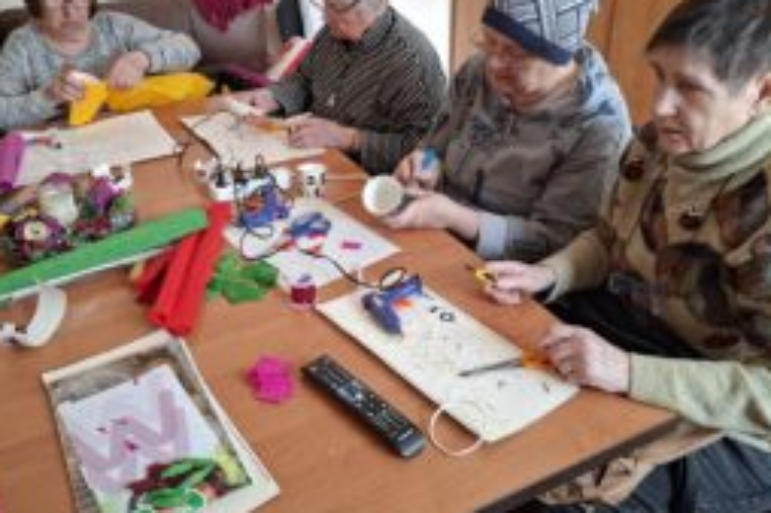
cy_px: 184
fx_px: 706
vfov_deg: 39.6
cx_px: 373
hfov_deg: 57.2
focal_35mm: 33
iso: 200
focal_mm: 5.54
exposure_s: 1/50
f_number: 1.8
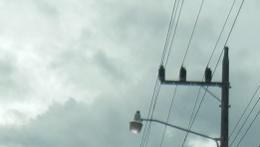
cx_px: 71
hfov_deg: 16.7
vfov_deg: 8.8
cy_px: 318
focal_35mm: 128
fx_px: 883
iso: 160
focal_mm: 5.4
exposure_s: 1/624
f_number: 7
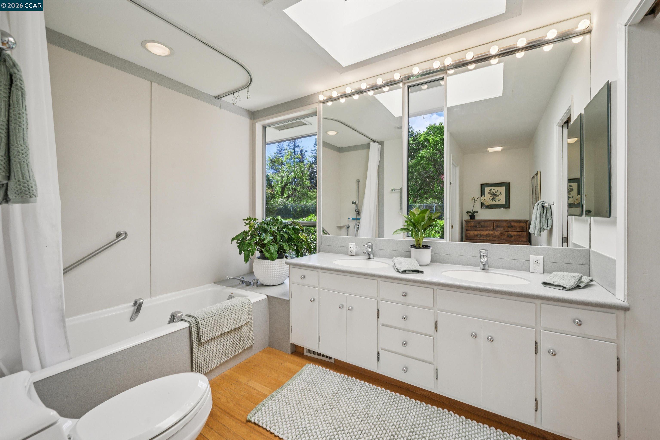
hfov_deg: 104.3
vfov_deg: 81.2
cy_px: 220
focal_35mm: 14
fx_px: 257
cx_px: 330
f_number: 9
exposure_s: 1/250
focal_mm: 14
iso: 400
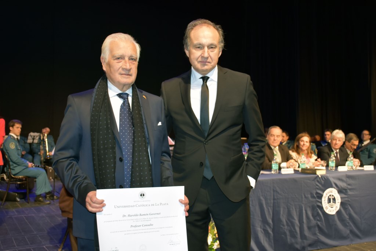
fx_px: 407
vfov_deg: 34.2
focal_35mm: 39
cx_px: 188
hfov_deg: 49.5
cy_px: 126
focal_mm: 26
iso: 800
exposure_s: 1/60
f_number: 5
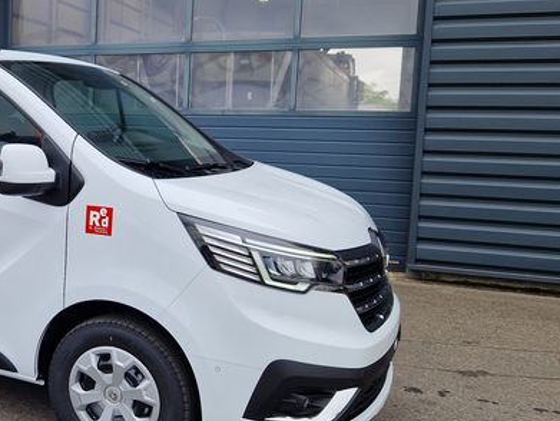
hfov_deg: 36.3
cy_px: 186
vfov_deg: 30.9
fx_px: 761
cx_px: -3
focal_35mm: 47
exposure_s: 1/3788
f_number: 1.8
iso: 50
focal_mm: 5.4
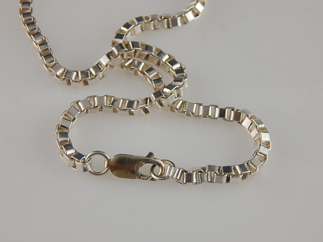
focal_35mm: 85
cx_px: 162
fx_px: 793
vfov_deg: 17.4
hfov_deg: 23.0
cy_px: 121
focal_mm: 15.3
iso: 140
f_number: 4.3
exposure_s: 1/30
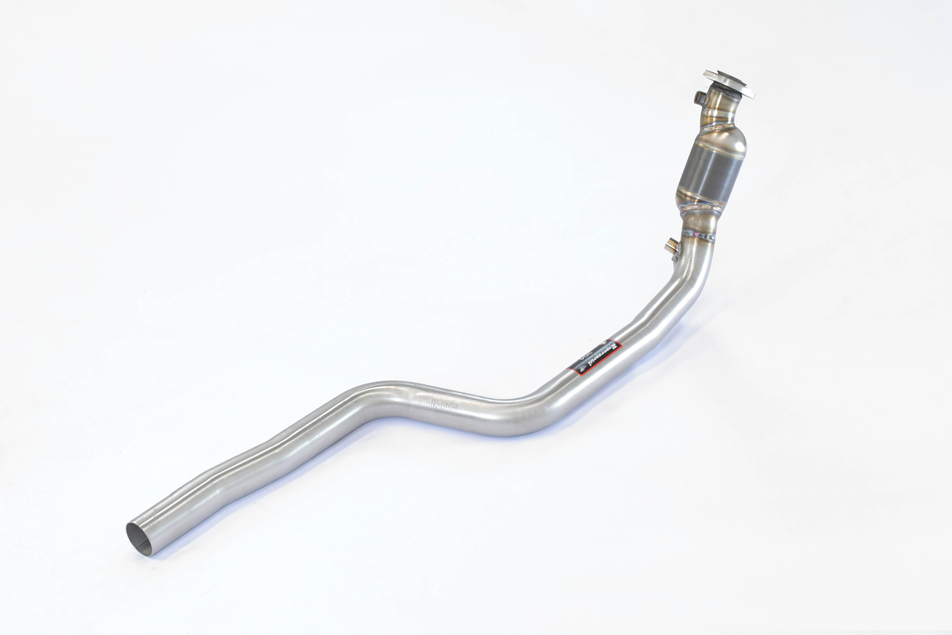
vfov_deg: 23.8
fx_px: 1507
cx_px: 476
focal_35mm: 57
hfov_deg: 35.1
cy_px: 318
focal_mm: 38
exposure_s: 1/100
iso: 2500
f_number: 13
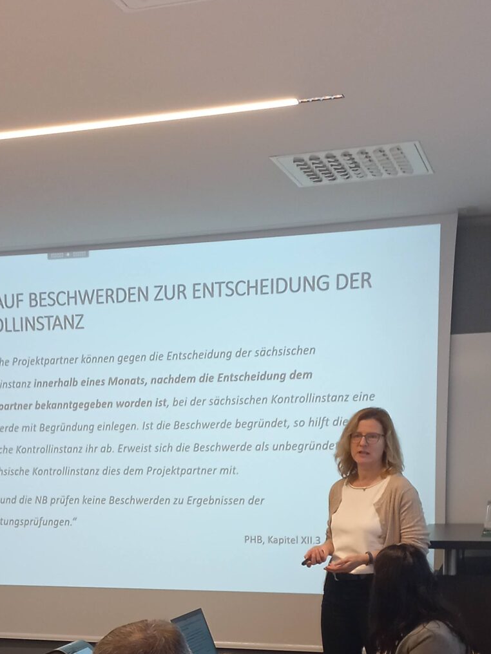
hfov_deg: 23.1
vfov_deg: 29.2
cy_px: 613
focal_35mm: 63
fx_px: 1191
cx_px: 129
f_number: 1.8
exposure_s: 1/50
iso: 100
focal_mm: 4.6
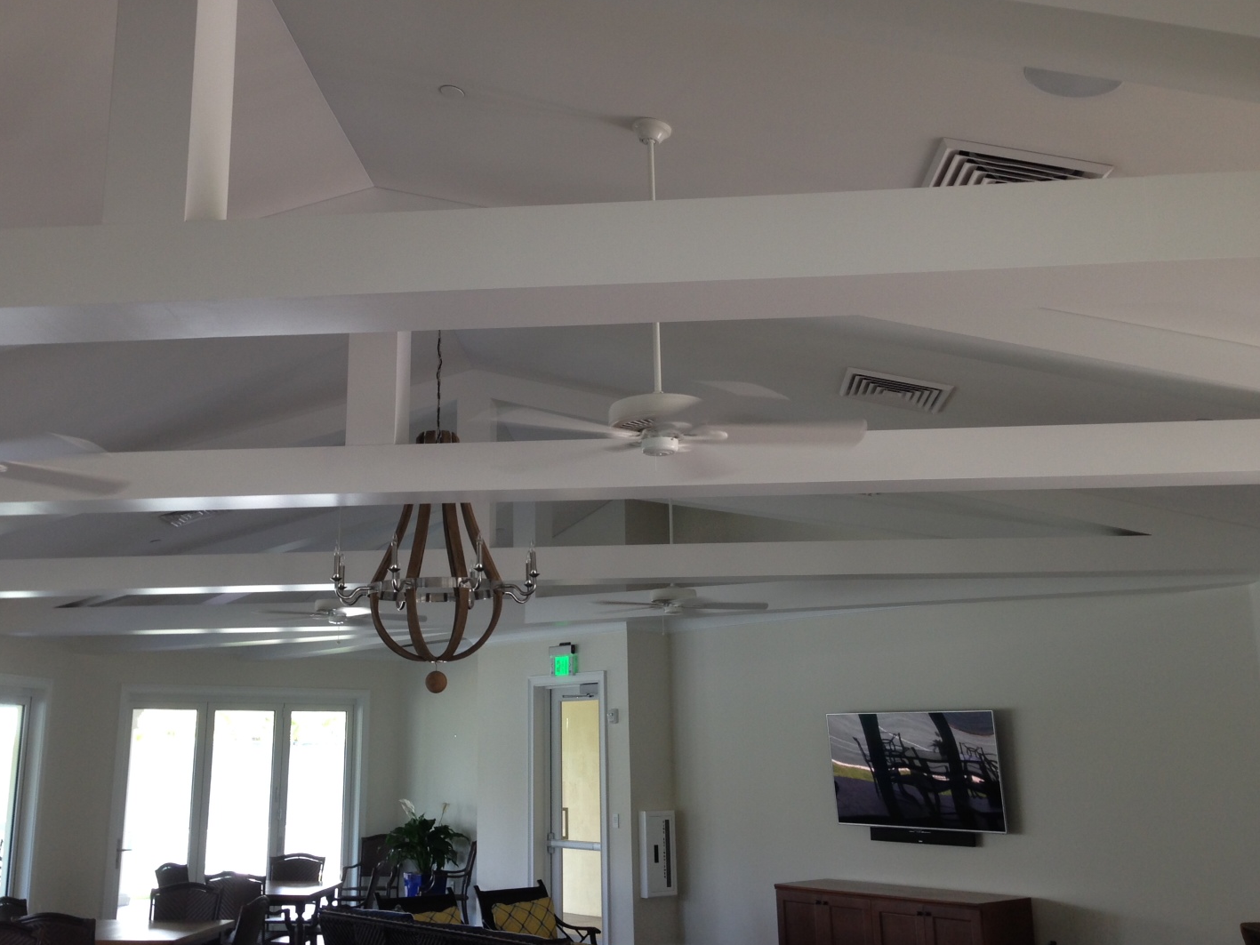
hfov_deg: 48.8
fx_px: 1383
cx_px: 535
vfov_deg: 37.7
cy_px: 418
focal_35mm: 38
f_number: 2.4
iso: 50
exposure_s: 1/24
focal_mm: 4.12
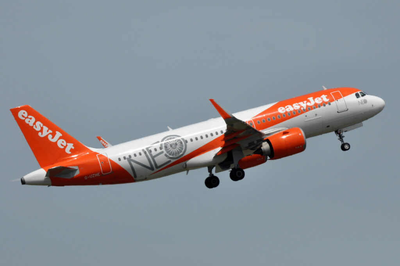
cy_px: 133
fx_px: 6492
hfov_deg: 3.5
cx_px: 200
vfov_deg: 2.3
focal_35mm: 585
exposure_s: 1/3200
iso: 200
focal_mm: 390
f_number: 5.6
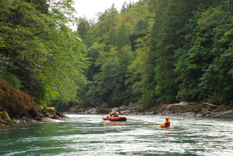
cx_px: 116
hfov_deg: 28.0
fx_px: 467
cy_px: 78
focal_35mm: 72
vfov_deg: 19.0
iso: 250
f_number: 5
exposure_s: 1/250
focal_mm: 48
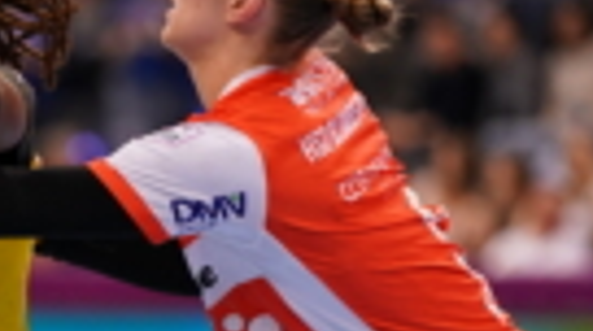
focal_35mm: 520
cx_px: -109
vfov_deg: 2.3
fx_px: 8164
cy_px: 525
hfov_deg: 4.1
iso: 1250
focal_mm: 135
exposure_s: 1/1600
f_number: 1.8
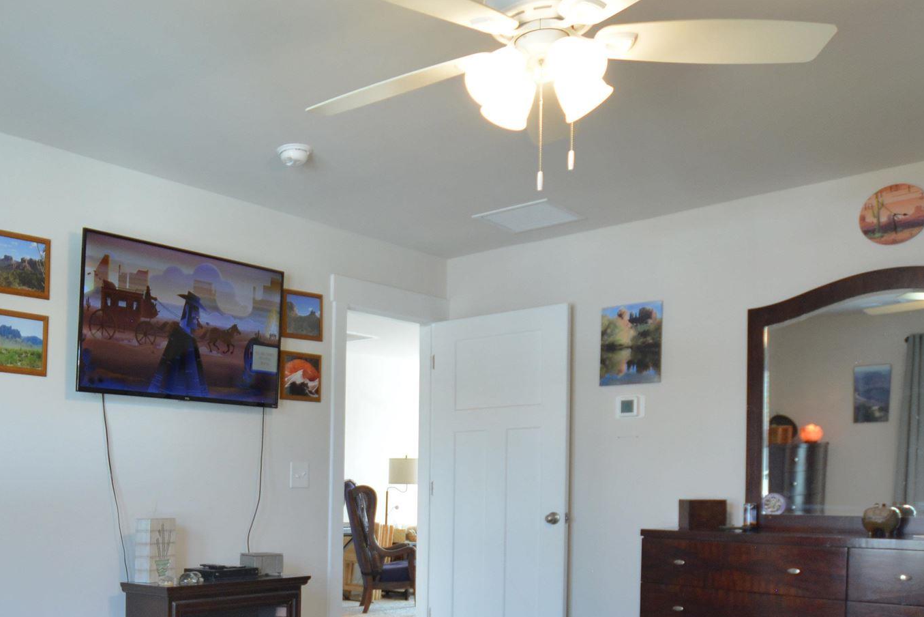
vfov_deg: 37.2
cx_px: 228
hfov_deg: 53.2
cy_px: 513
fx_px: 873
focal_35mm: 34
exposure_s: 1/50
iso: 400
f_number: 3.5
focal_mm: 10
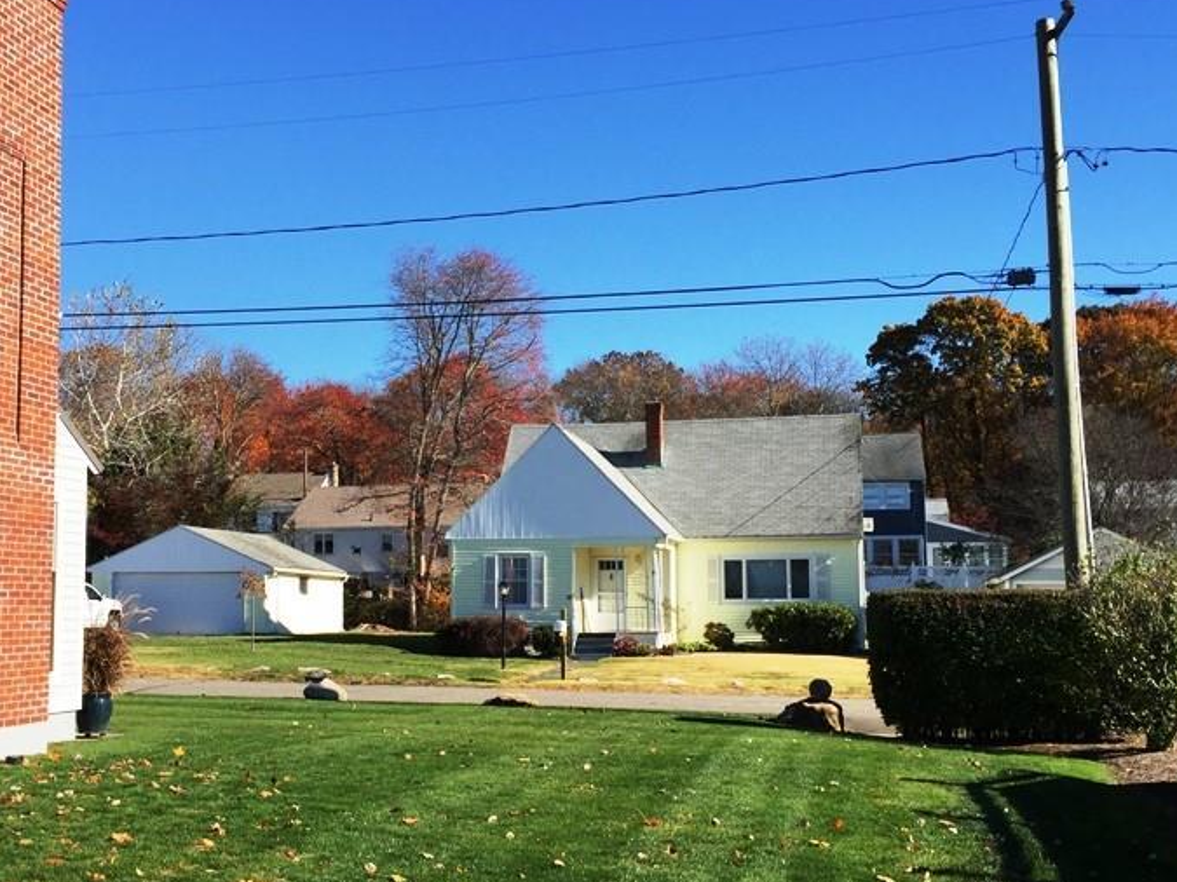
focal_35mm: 44
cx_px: 500
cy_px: 504
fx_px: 1496
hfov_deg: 42.8
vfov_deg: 32.8
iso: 32
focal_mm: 4.15
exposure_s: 1/1721
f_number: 2.2
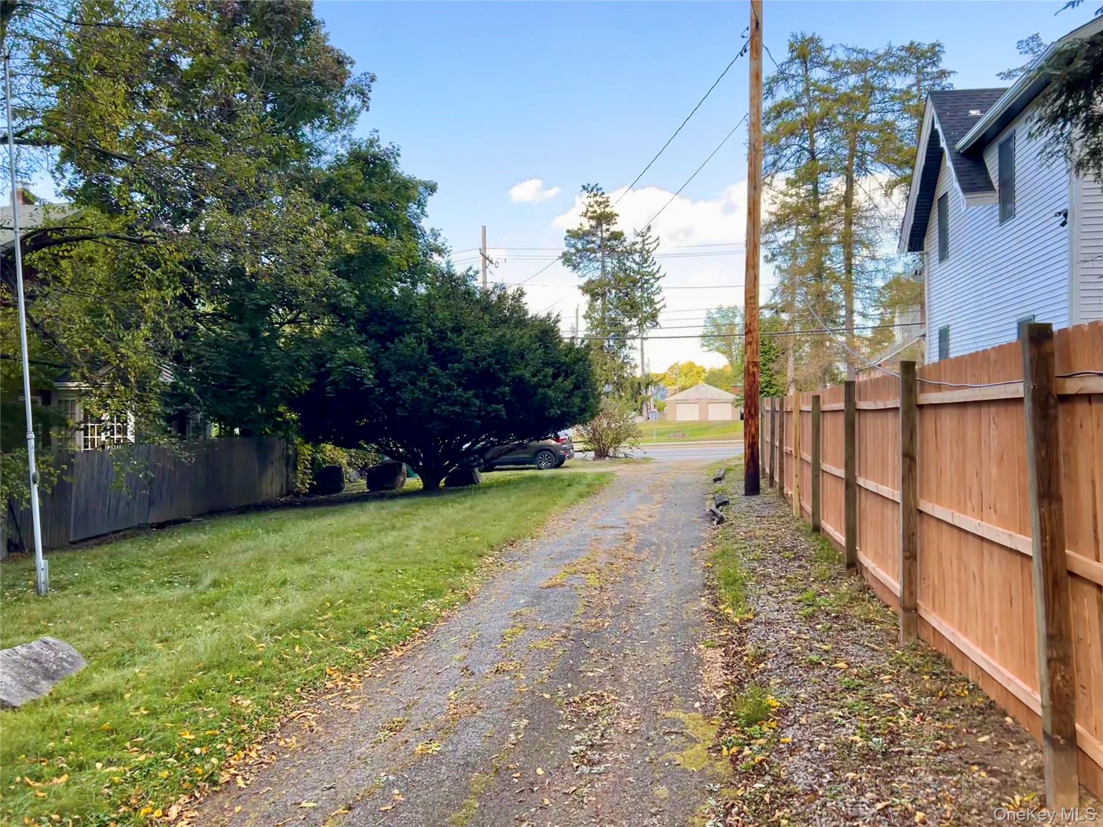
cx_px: 552
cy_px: 414
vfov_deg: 53.1
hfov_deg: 67.3
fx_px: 828
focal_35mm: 26
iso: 50
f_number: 1.5
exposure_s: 1/121
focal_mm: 5.7
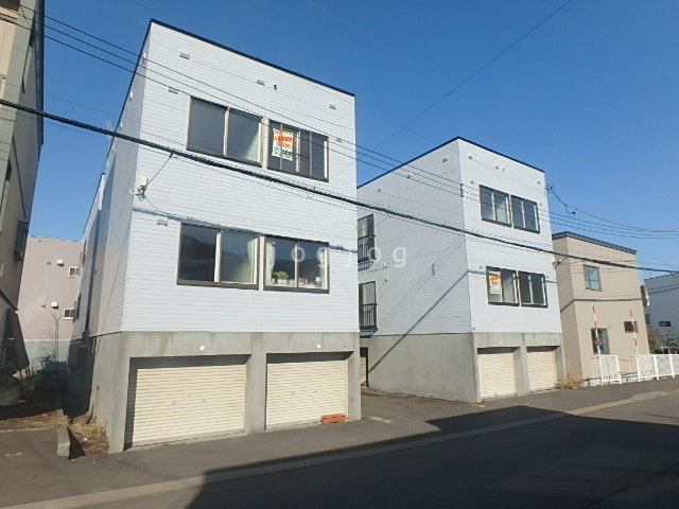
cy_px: 254
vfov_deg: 63.4
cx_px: 340
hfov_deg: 79.0
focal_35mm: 21
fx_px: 412
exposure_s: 1/500
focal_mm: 3.7
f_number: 6
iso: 125
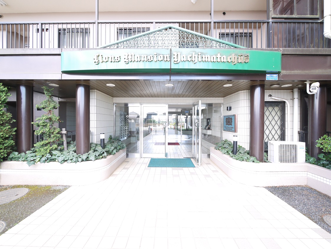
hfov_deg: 102.1
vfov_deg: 85.7
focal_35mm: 14
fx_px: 134
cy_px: 124
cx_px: 166
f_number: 4
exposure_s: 1/60
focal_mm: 7
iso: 320
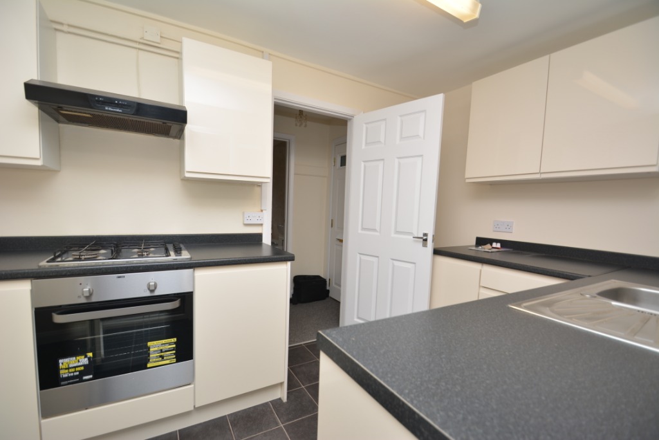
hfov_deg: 100.4
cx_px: 330
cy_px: 220
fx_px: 275
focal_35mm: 15
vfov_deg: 77.4
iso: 100
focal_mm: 10
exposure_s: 1/60
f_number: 4
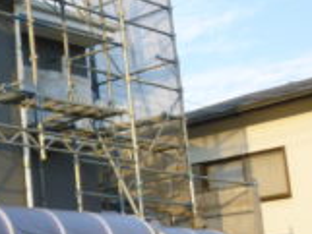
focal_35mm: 93
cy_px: 168
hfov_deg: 17.2
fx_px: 839
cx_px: -250
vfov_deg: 15.9
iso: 100
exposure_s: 1/320
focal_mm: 4.5
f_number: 3.1
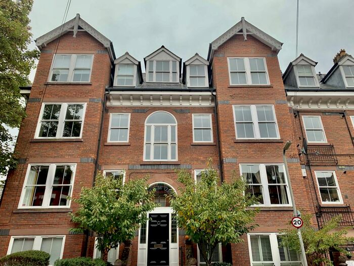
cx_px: 177
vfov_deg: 53.1
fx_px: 266
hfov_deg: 67.3
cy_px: 133
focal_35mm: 26
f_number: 1.8
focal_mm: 4.25
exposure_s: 1/223
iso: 25
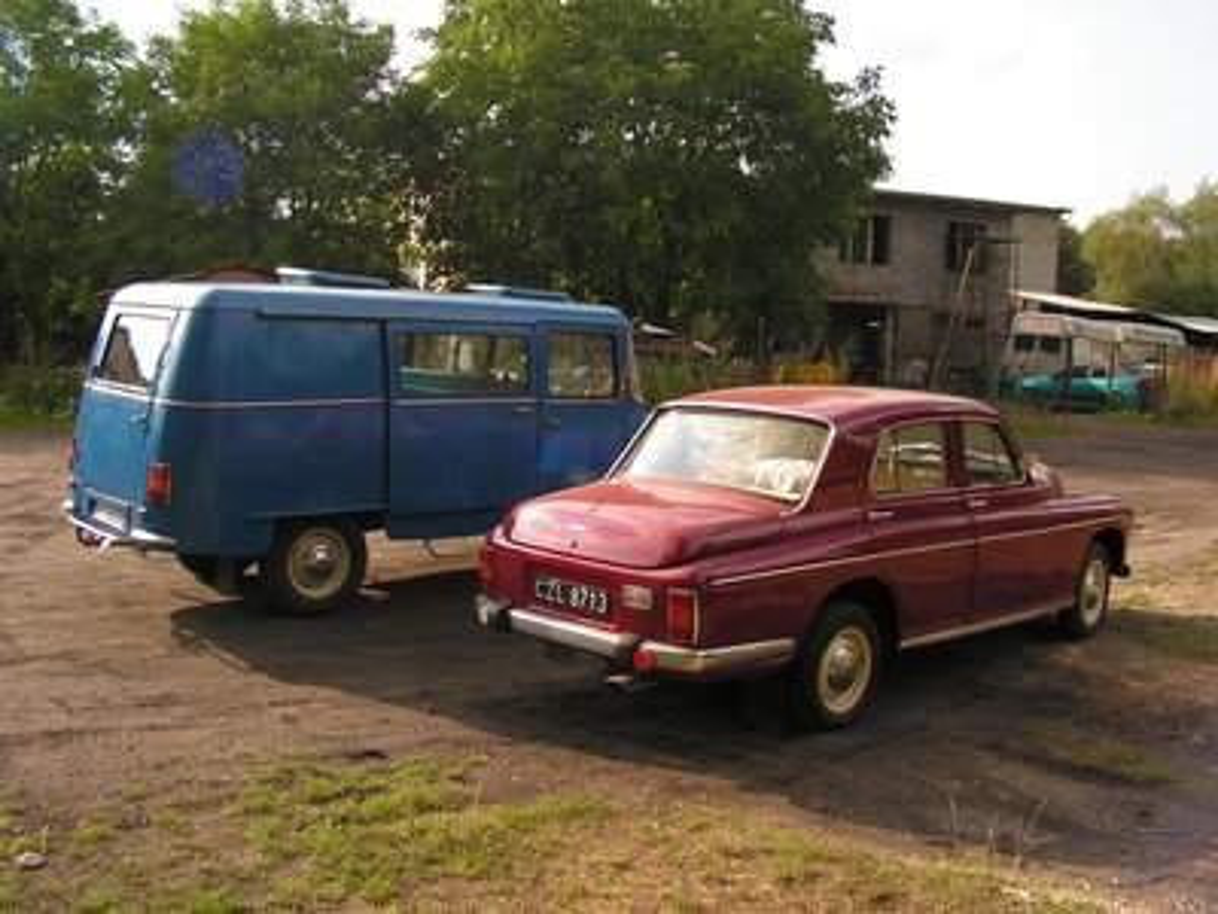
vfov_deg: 39.7
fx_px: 1267
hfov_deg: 51.4
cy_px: 457
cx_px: 609
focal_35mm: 36
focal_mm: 6
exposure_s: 1/400
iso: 64
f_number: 3.2
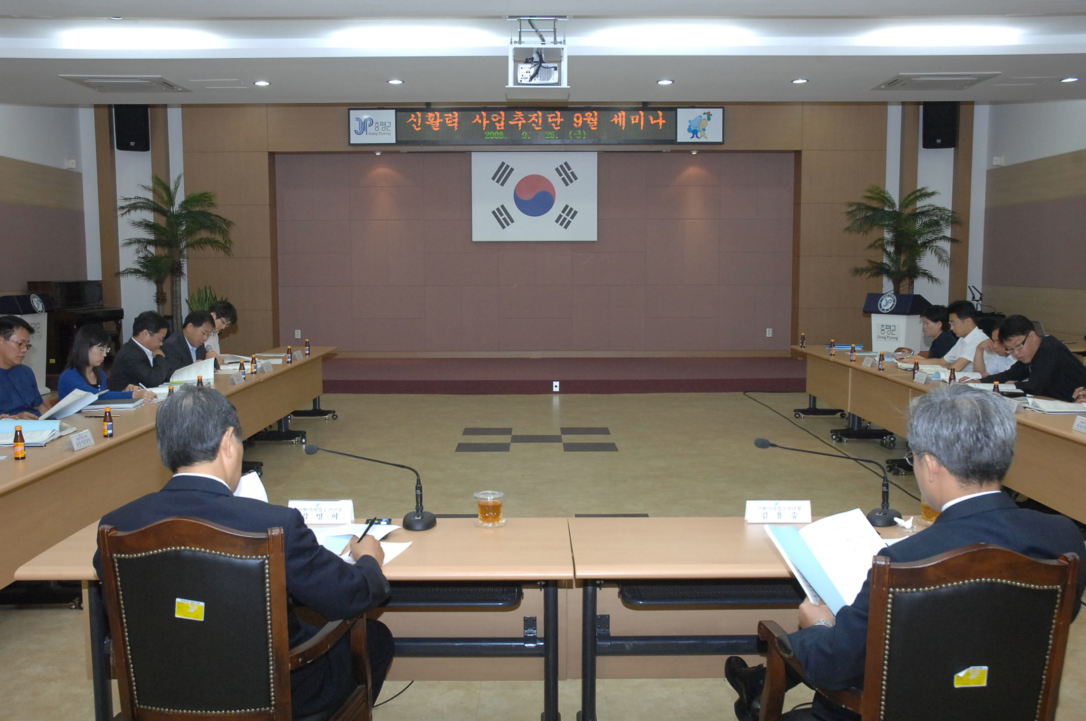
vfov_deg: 36.8
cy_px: 360
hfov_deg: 53.2
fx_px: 1085
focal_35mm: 36
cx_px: 543
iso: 800
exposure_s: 1/60
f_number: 6.7
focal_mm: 24
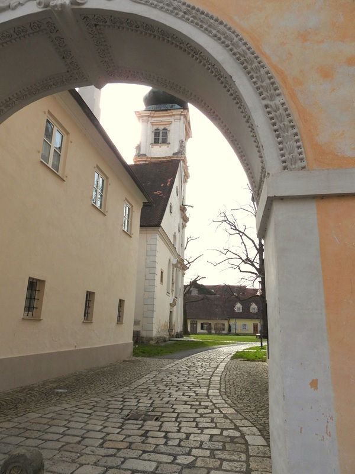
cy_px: 237
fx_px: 328
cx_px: 178
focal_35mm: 24
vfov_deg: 71.6
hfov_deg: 56.8
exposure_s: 1/1600
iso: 100
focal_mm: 4.3
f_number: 2.8
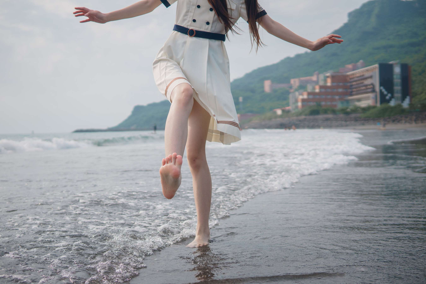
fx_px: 532
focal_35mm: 45
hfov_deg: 43.6
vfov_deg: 29.9
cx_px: 213
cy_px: 142
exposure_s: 1/3200
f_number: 2.2
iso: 100
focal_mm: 30
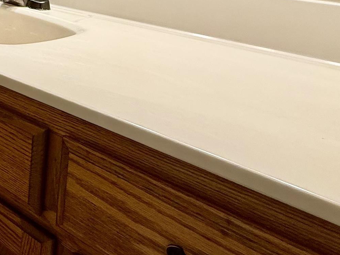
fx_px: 422
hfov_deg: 30.1
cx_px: -144
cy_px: -39
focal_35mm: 43
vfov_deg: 29.5
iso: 200
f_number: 2.2
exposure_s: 1/60
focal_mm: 2.22
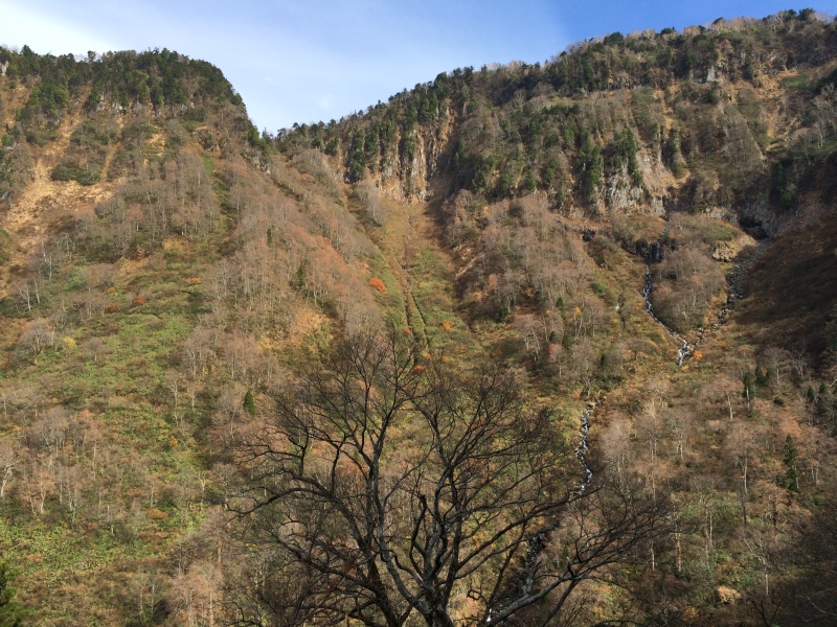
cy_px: 314
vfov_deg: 46.8
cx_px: 418
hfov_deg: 60.0
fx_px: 725
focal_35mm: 30
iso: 32
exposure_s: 1/954
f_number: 2.2
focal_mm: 4.12
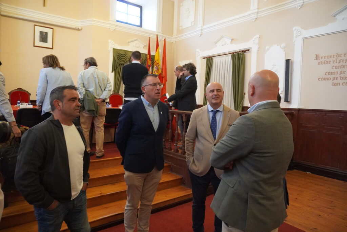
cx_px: 174
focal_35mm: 24
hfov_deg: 73.7
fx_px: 231
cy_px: 116
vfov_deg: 53.1
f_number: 4
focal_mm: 16
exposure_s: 1/160
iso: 5000
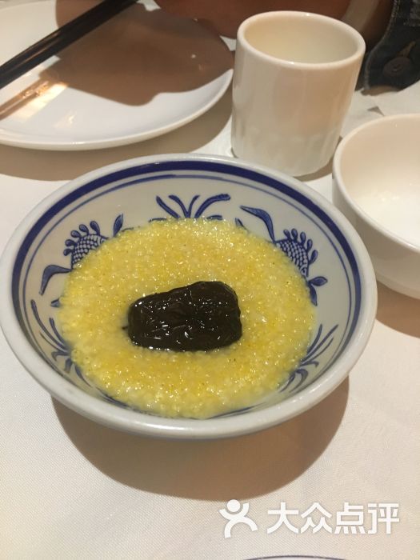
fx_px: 469
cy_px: 280
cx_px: 210
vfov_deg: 61.7
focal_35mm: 29
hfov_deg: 48.2
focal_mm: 4.15
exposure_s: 1/20
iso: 200
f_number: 2.2
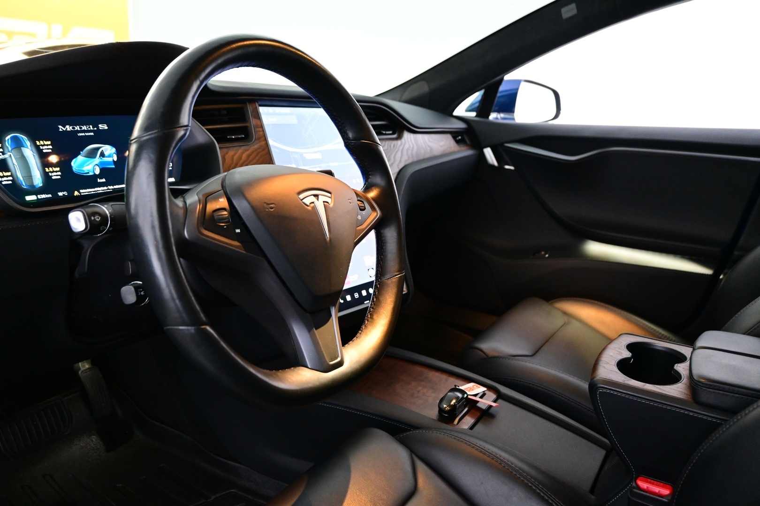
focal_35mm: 29
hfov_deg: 63.2
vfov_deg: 44.6
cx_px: 380
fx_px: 617
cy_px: 253
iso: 3200
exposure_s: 1/30
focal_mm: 19.5
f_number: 3.8
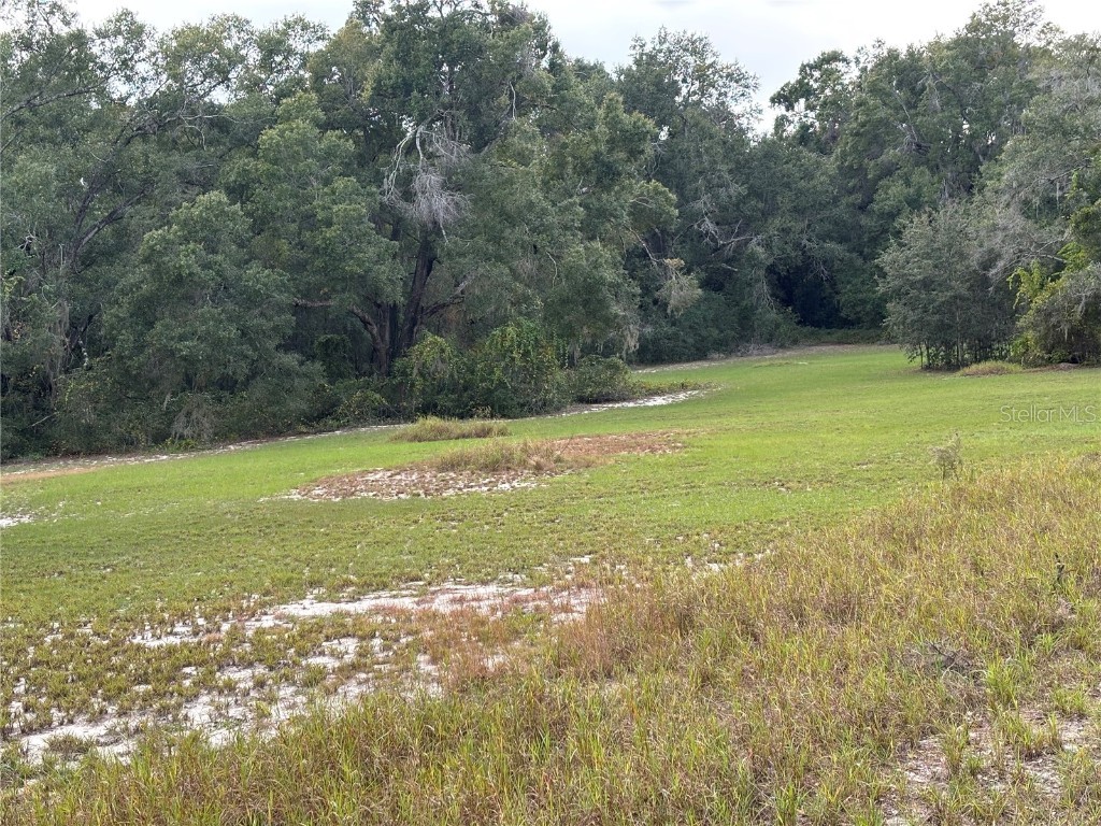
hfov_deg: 36.8
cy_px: 413
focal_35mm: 52
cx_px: 550
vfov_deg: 28.0
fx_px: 1654
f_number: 1.6
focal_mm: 5.96
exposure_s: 1/544
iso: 32
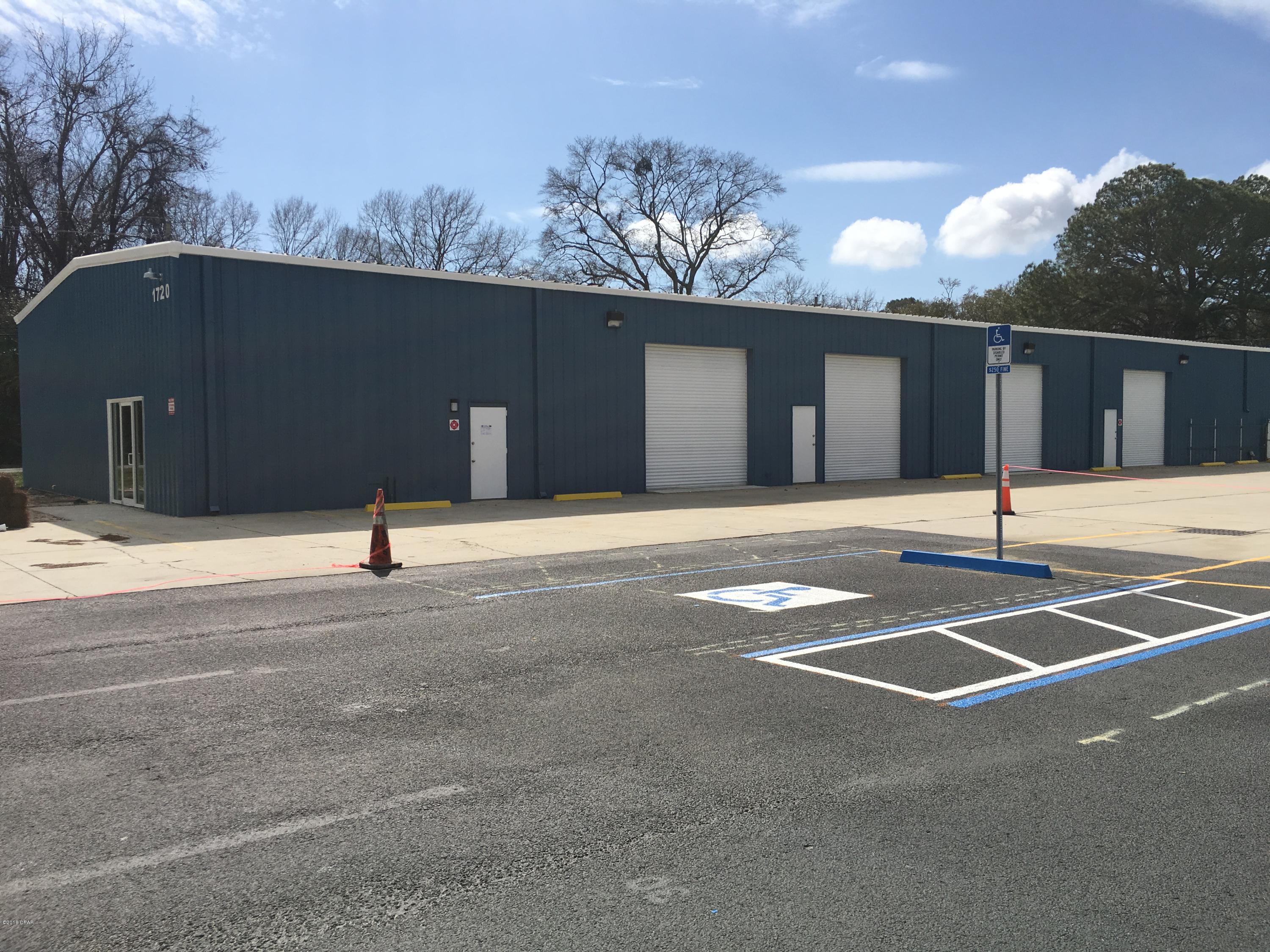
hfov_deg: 61.7
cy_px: 476
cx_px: 635
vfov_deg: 48.2
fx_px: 1064
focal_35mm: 29
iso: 25
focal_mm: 4.15
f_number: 2.2
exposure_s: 1/3663
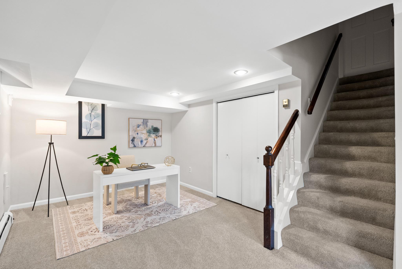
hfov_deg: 96.7
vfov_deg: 73.8
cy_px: 134
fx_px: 179
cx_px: 201
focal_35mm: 16
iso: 800
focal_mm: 16
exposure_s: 1/25
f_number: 4
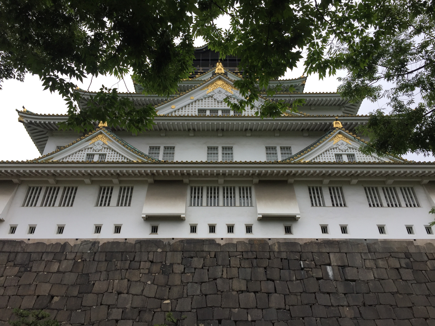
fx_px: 364
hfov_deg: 61.7
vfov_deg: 48.2
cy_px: 163
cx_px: 218
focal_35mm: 29
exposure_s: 1/2083
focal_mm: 4.15
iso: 32
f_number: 2.2
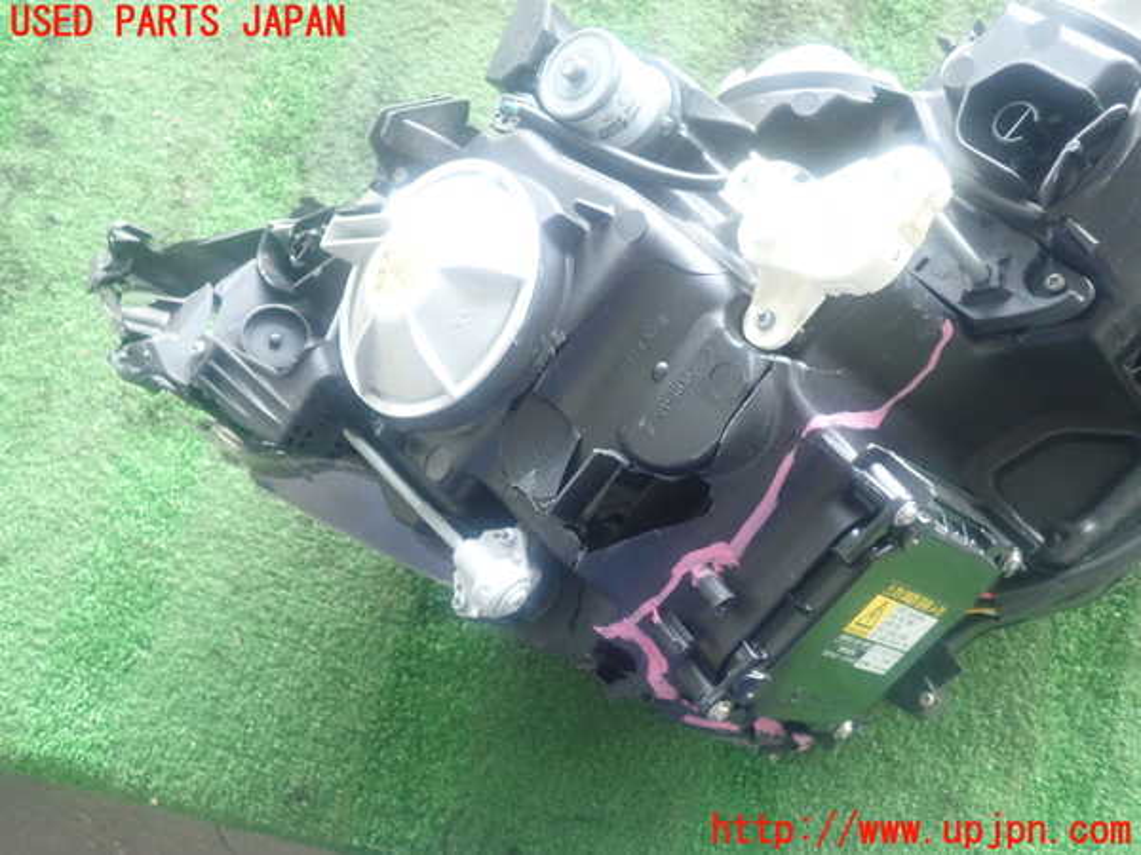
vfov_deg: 46.8
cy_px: 428
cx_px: 570
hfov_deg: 60.0
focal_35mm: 30
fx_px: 989
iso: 800
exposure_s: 1/100
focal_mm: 5.5
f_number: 2.3
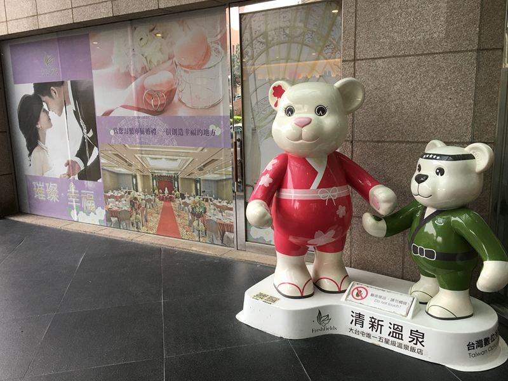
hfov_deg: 61.7
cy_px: 190
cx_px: 254
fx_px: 426
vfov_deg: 48.2
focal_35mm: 29
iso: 25
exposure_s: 1/30
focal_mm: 4.15
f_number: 2.2
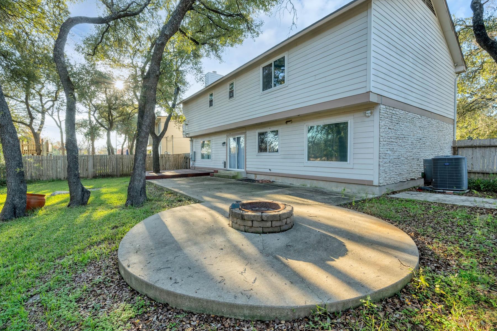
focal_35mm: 16
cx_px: 238
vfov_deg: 73.7
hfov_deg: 96.7
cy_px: 162
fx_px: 221
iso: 400
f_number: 10
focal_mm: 14
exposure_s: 1/25
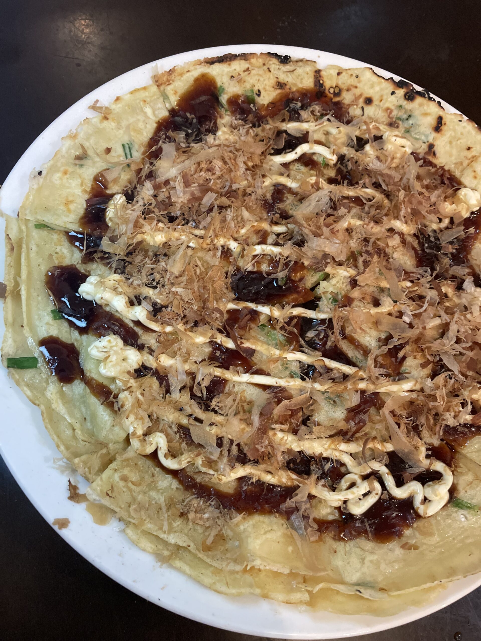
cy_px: 320
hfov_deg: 53.1
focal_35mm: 26
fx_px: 482
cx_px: 240
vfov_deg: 67.3
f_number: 1.6
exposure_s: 1/40
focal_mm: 4.2
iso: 400
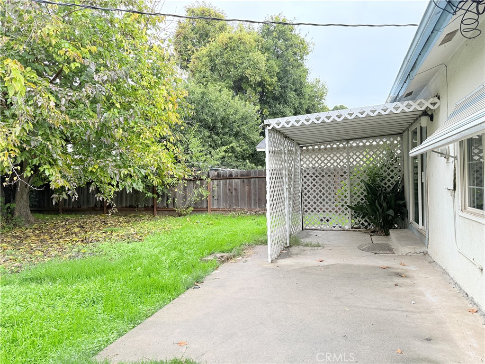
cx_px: 242
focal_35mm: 24
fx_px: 336
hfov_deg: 71.6
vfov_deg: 56.8
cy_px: 182
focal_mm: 6.76
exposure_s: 1/240
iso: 160
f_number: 1.78
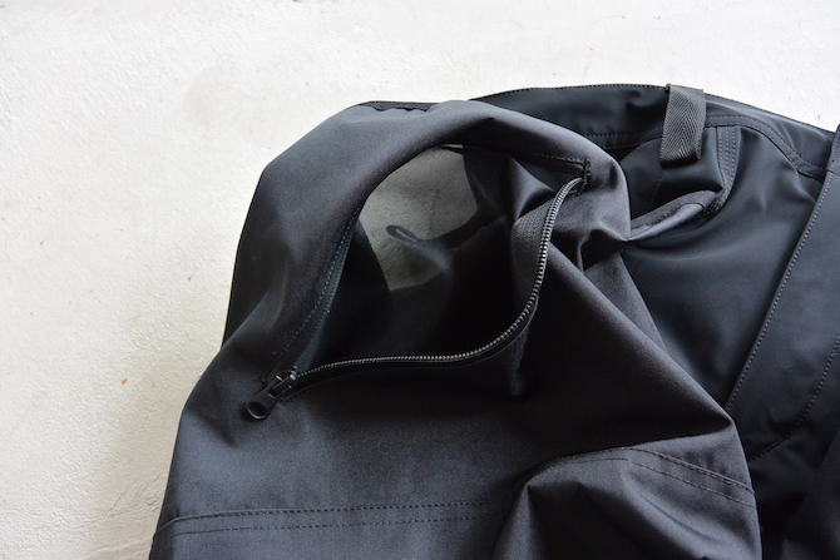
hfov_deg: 58.7
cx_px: 420
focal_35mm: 32
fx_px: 747
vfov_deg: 41.1
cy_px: 280
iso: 400
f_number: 3.8
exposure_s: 1/160
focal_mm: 12
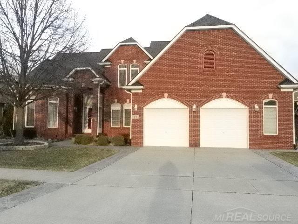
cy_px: 112
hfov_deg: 55.4
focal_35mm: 33
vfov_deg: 42.9
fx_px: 284
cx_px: 149
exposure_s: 1/2000
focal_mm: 5.9
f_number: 7.6
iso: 3200
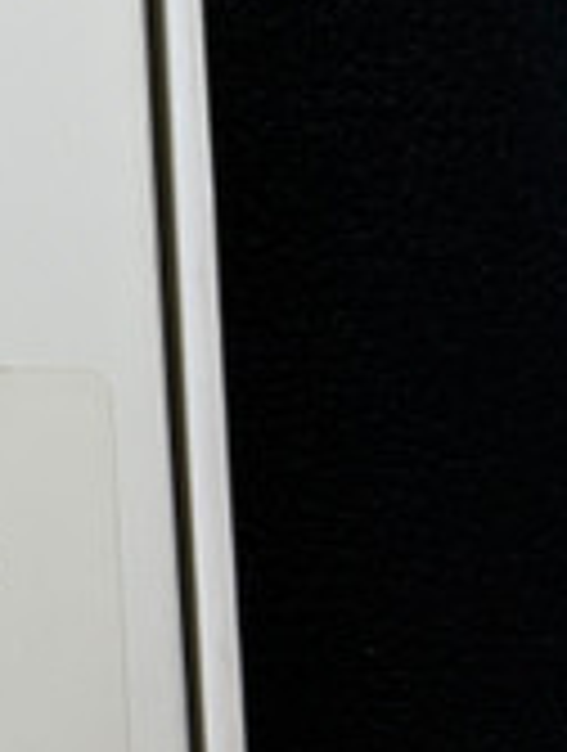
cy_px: -171
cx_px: -592
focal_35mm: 215
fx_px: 4678
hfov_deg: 6.7
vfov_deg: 9.1
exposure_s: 1/76
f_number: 1.78
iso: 80
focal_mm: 6.76
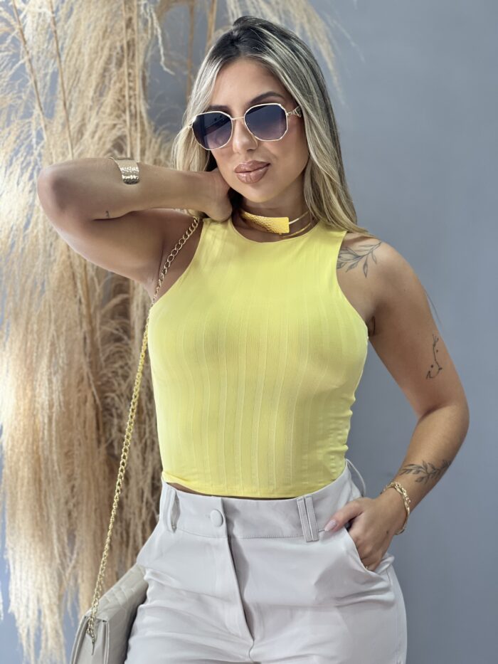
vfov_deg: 25.3
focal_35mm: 77
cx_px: 249
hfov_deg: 19.1
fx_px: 1477
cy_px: 332
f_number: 2.8
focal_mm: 9
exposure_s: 1/60
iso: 160
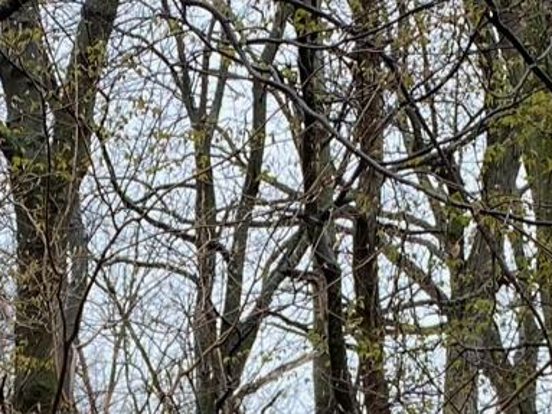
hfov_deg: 14.1
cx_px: 54
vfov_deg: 9.5
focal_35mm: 139
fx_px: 2216
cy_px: 992
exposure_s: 1/235
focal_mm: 4.25
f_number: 1.8
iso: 32
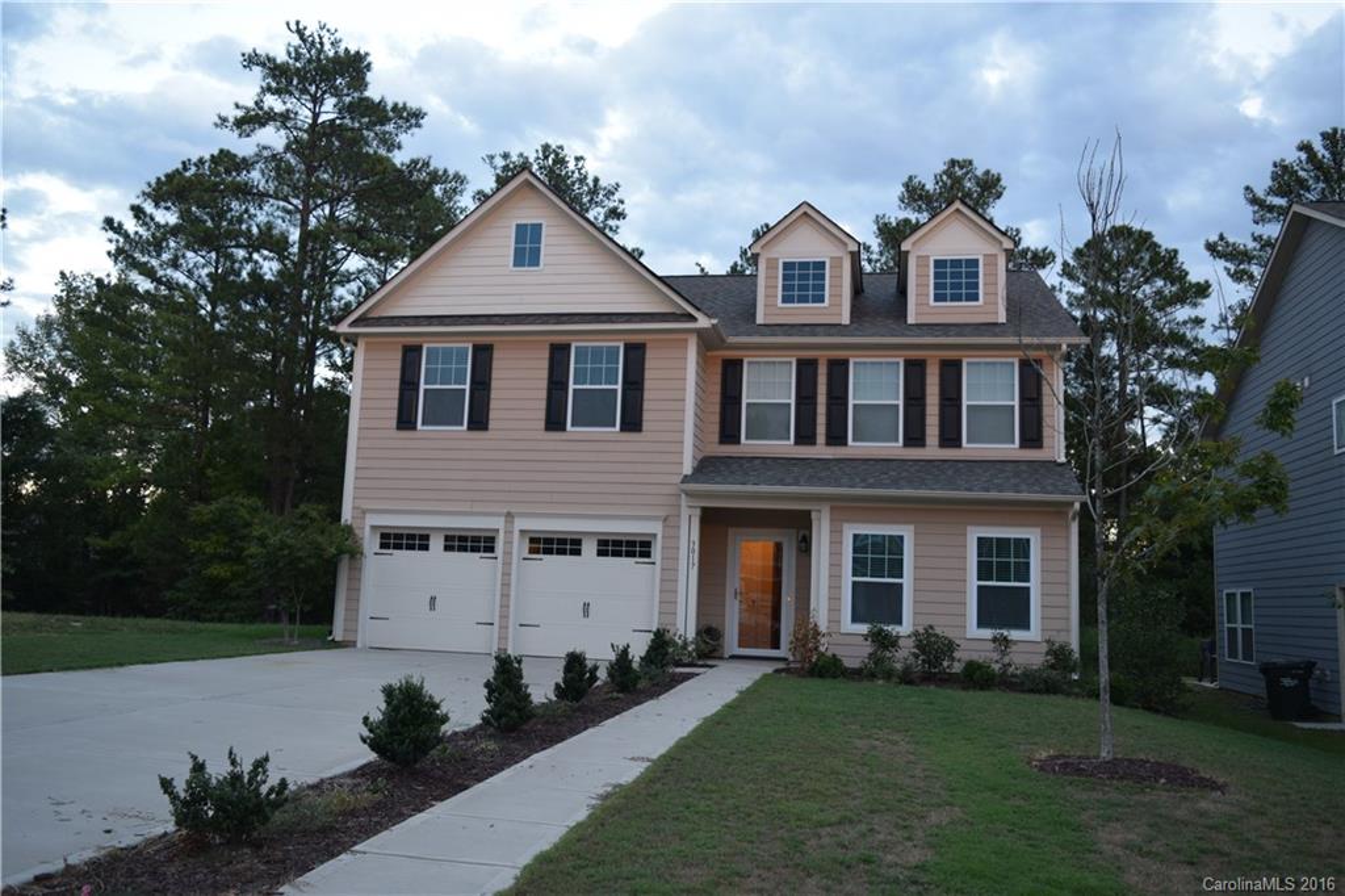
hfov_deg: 61.9
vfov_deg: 43.6
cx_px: 672
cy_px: 448
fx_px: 1120
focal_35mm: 30
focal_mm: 20
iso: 400
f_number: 4.5
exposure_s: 1/80
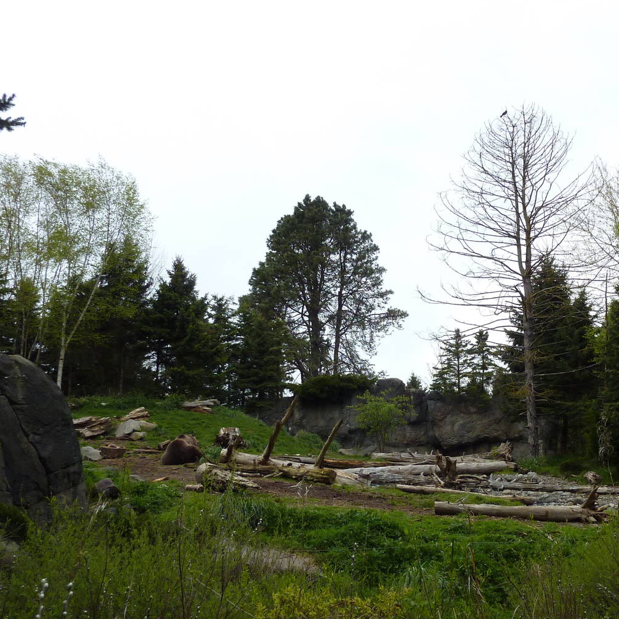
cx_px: 420
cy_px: 324
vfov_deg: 40.9
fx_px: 829
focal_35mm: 41
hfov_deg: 40.3
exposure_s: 1/500
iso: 125
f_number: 3.4
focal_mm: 4.7
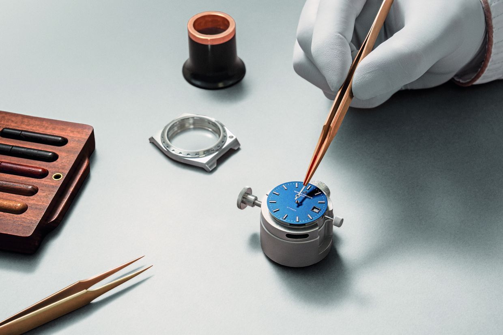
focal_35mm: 70
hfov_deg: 28.9
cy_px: 168
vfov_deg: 19.4
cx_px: 252
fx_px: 978
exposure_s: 1/160
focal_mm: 70
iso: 640
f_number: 14
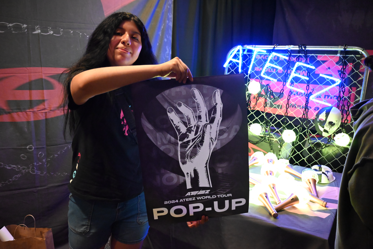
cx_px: 186
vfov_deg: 46.4
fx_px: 290
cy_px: 124
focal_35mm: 28
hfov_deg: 65.5
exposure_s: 1/60
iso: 9000
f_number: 4
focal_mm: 28
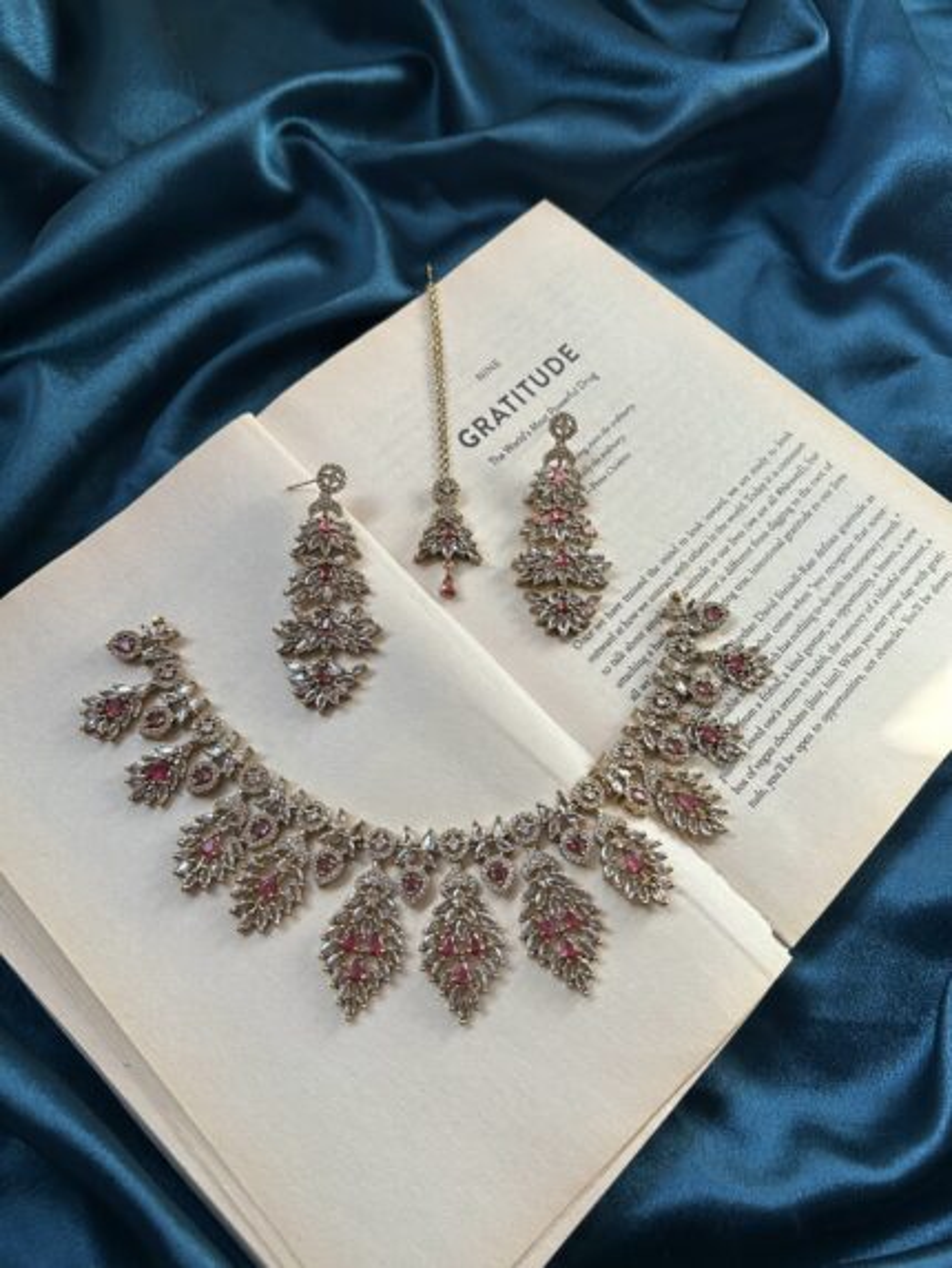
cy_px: 634
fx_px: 953
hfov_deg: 53.1
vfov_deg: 67.3
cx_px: 476
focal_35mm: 26
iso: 40
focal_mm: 5.7
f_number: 1.5
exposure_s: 1/284
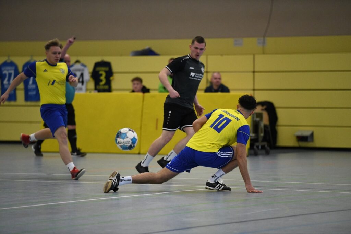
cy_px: 117
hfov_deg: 11.4
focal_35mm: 180
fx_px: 1754
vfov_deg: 7.6
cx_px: 176
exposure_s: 1/1600
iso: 8000
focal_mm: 180
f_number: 2.8
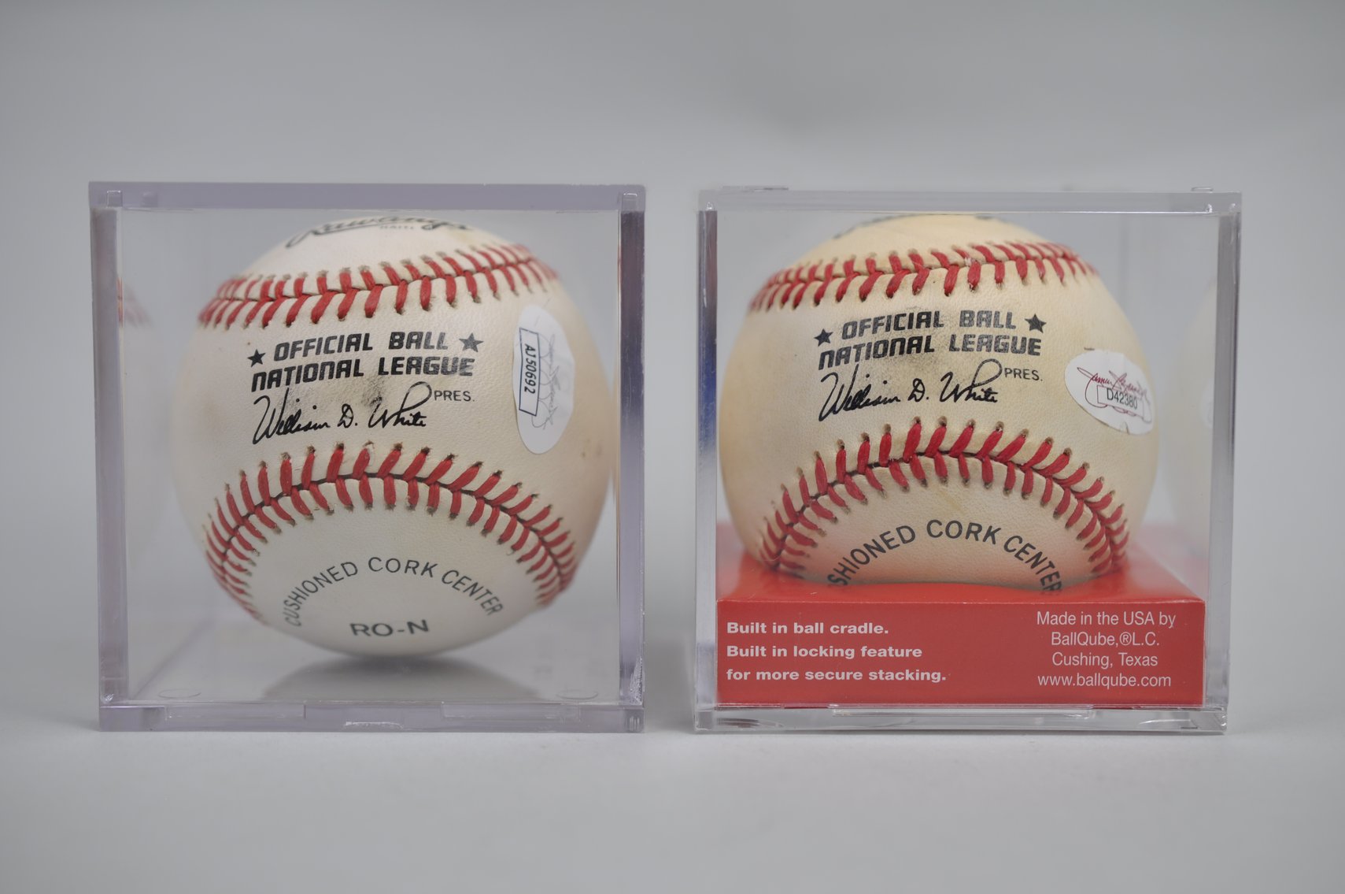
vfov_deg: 22.6
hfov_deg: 33.4
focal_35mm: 60
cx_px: 672
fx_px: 2239
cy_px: 447
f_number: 4.5
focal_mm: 40
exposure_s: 1/80
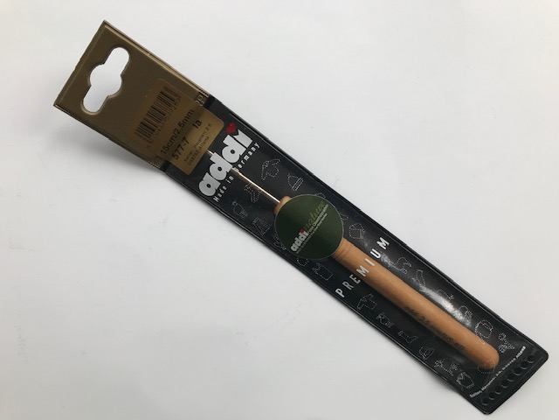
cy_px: 210
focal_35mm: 28
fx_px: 452
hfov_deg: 63.4
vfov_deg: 49.7
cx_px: 280
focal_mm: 3.99
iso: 20
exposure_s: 1/252
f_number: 1.8
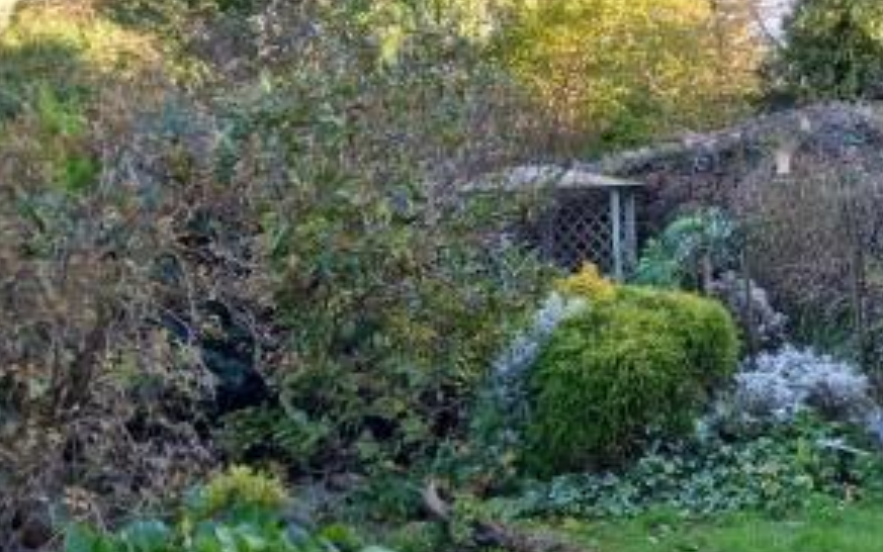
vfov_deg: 24.4
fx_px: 1276
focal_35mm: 53
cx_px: 563
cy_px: 311
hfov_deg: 37.9
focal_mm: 4.6
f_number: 2
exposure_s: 1/50
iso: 64
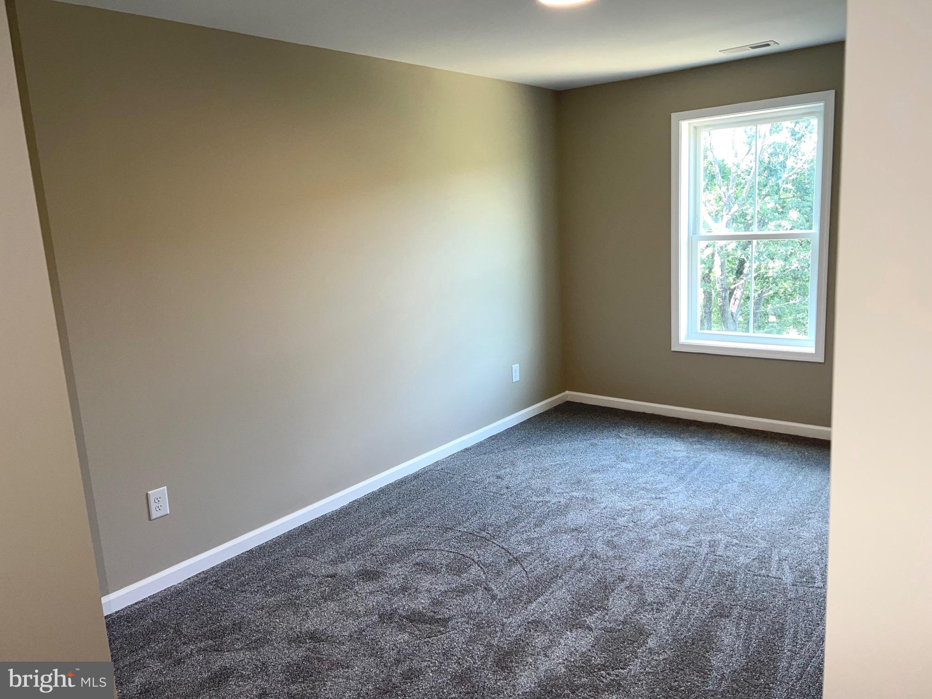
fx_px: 700
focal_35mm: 26
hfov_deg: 67.3
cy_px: 350
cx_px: 466
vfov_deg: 53.1
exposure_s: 1/120
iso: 64
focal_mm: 5.7
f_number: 1.5
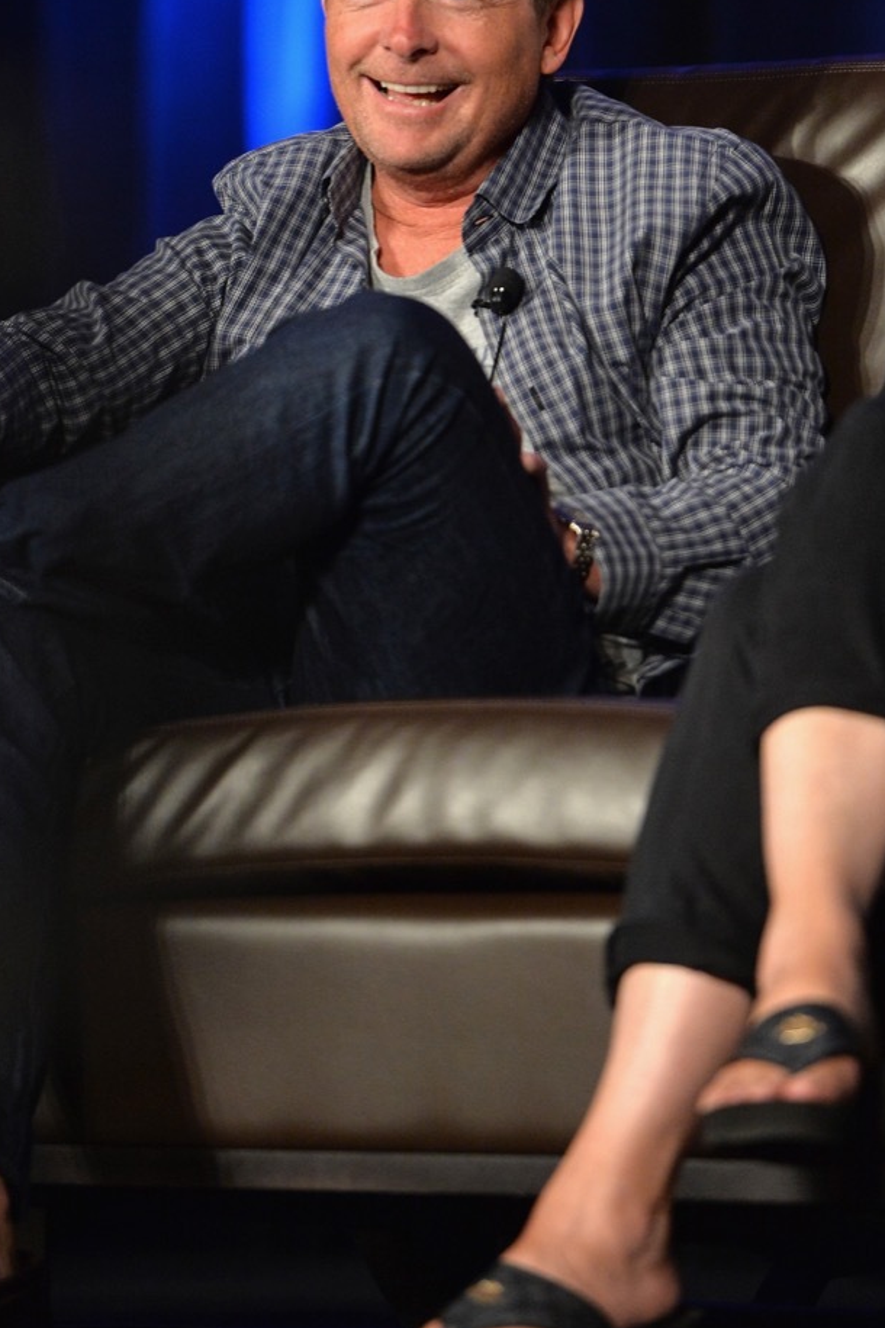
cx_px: 377
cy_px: 549
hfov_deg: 5.2
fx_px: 9660
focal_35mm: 262
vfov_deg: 7.9
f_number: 2.8
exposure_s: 1/320
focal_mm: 200
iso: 3200
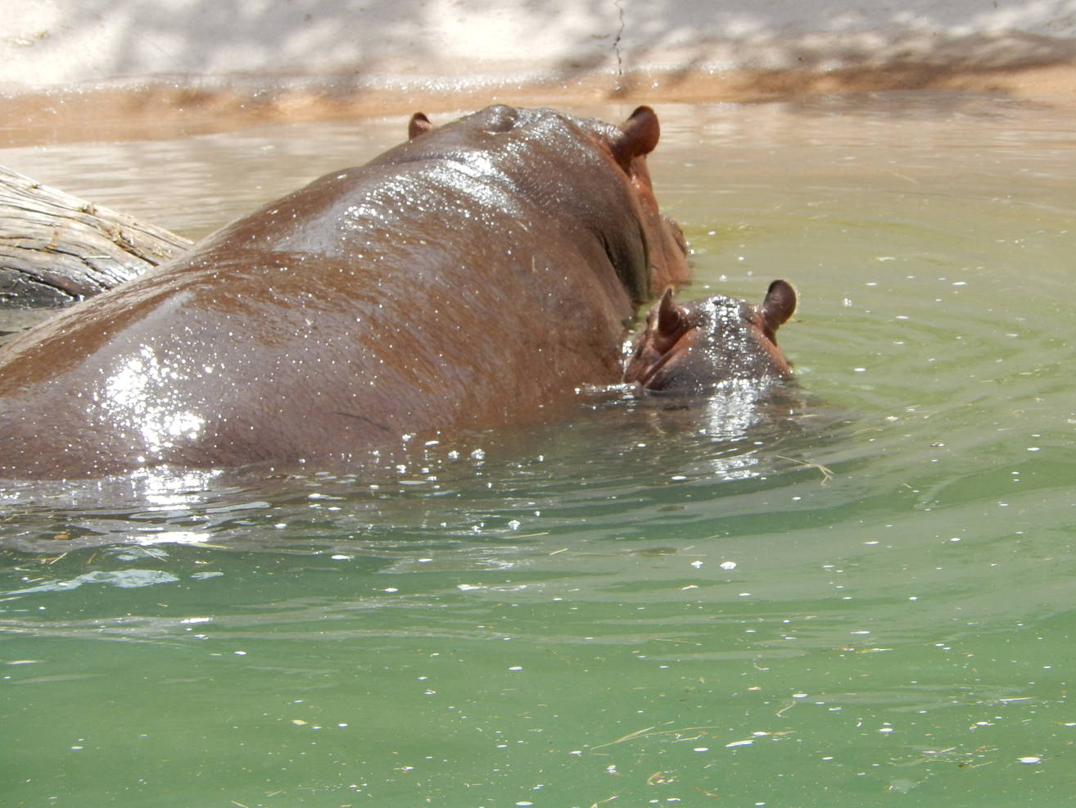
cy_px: 373
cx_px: 649
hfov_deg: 6.1
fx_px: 10104
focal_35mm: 325
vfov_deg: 4.6
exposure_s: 1/320
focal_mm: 47.8
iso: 125
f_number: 5.9
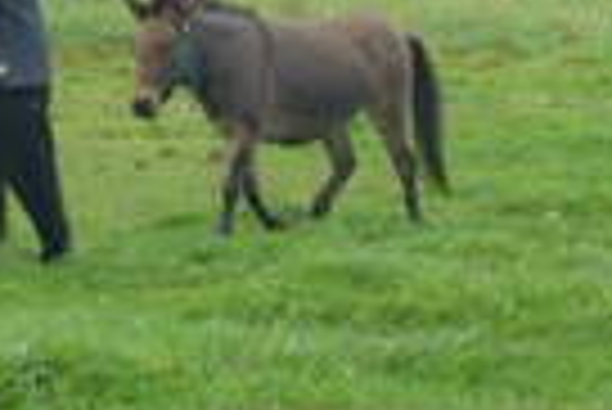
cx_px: -45
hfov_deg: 6.4
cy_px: 59
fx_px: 5463
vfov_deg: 4.3
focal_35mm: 321
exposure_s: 1/60
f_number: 5
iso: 100
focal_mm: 17.4
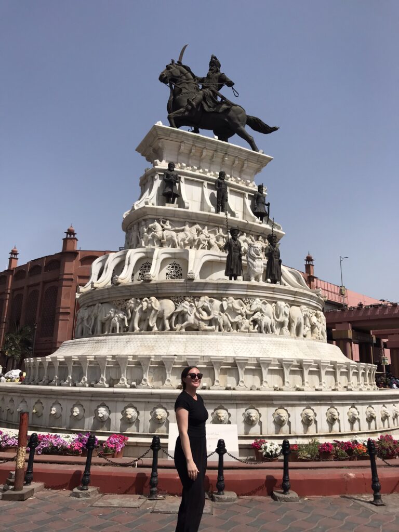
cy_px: 266
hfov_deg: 49.7
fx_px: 430
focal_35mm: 28
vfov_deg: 63.4
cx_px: 200
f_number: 1.8
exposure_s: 1/4808
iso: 25
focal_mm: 3.99
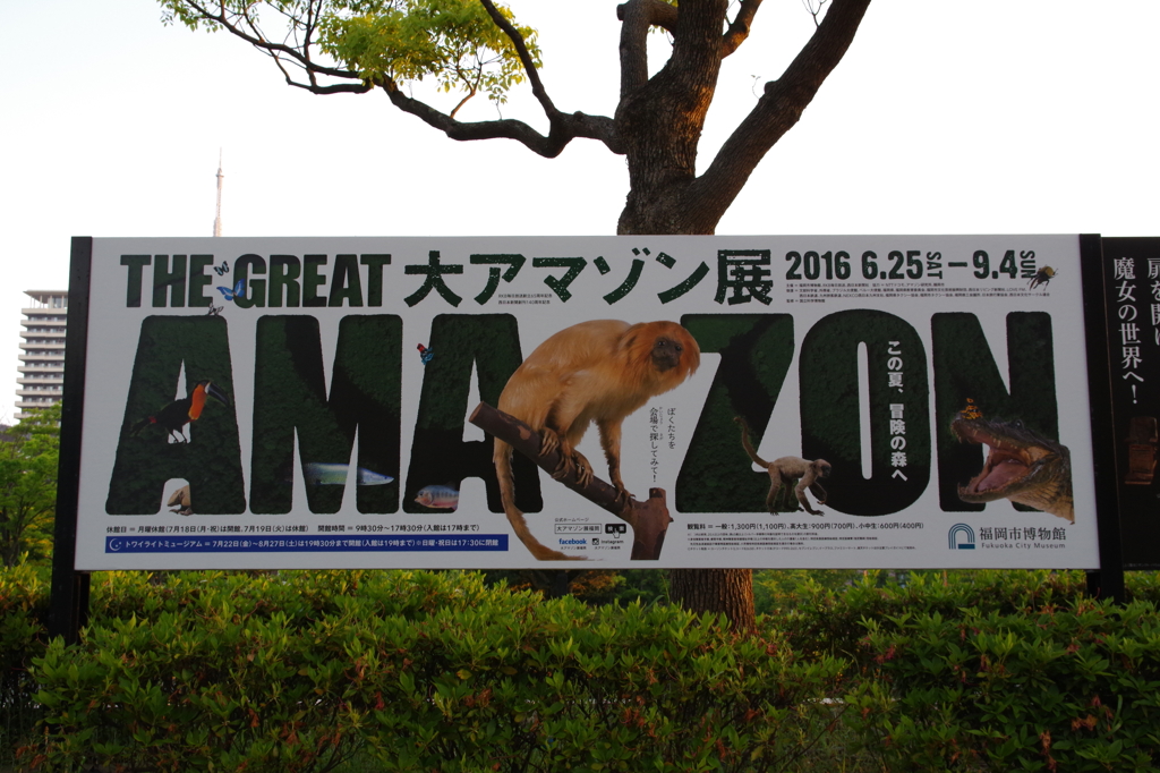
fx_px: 1256
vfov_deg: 34.2
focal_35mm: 39
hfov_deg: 49.6
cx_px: 580
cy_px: 386
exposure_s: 1/60
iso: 800
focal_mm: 26
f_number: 10
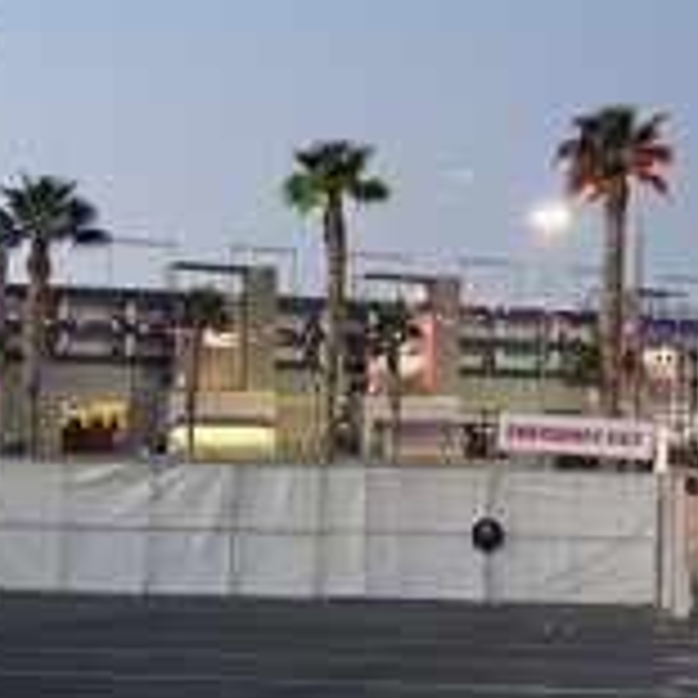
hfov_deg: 18.2
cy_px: 176
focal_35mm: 95
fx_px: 2167
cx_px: 509
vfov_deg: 18.2
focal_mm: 5.96
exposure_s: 1/60
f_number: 1.6
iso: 400
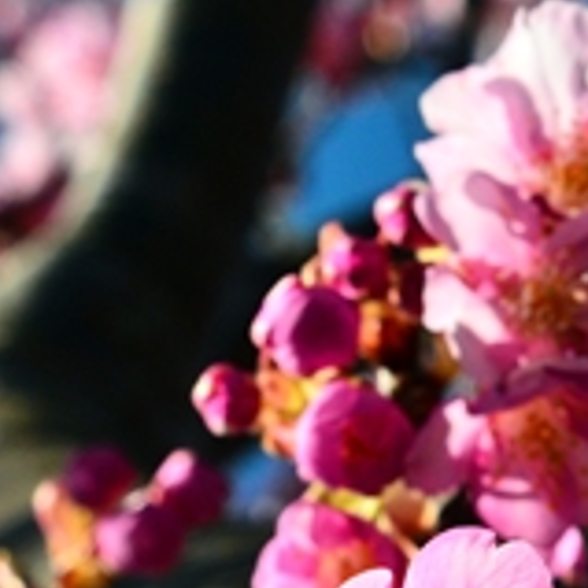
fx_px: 7399
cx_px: 329
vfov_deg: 4.5
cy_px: 762
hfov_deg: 4.6
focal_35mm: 385
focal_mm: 90
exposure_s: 1/1000
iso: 800
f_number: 16
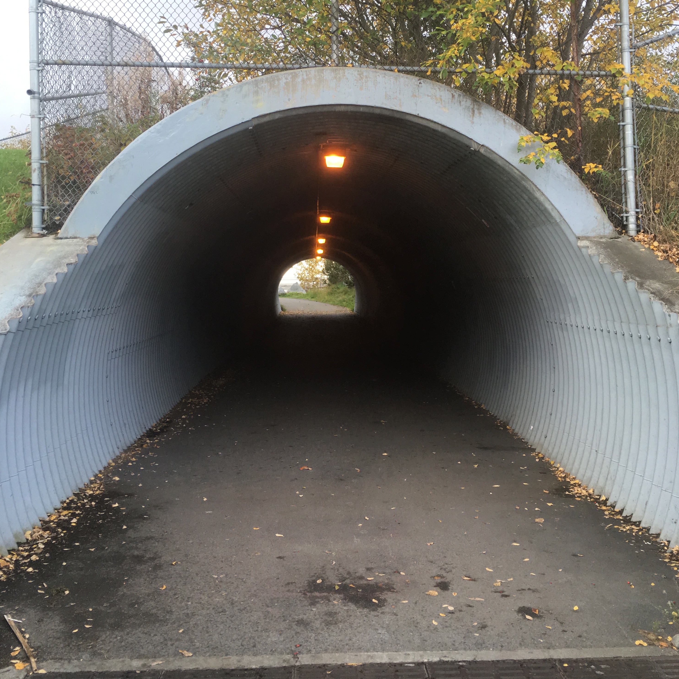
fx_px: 777
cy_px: 272
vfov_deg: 47.0
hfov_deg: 47.2
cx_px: 343
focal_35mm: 35
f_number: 2.2
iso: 40
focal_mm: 4.15
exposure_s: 1/120
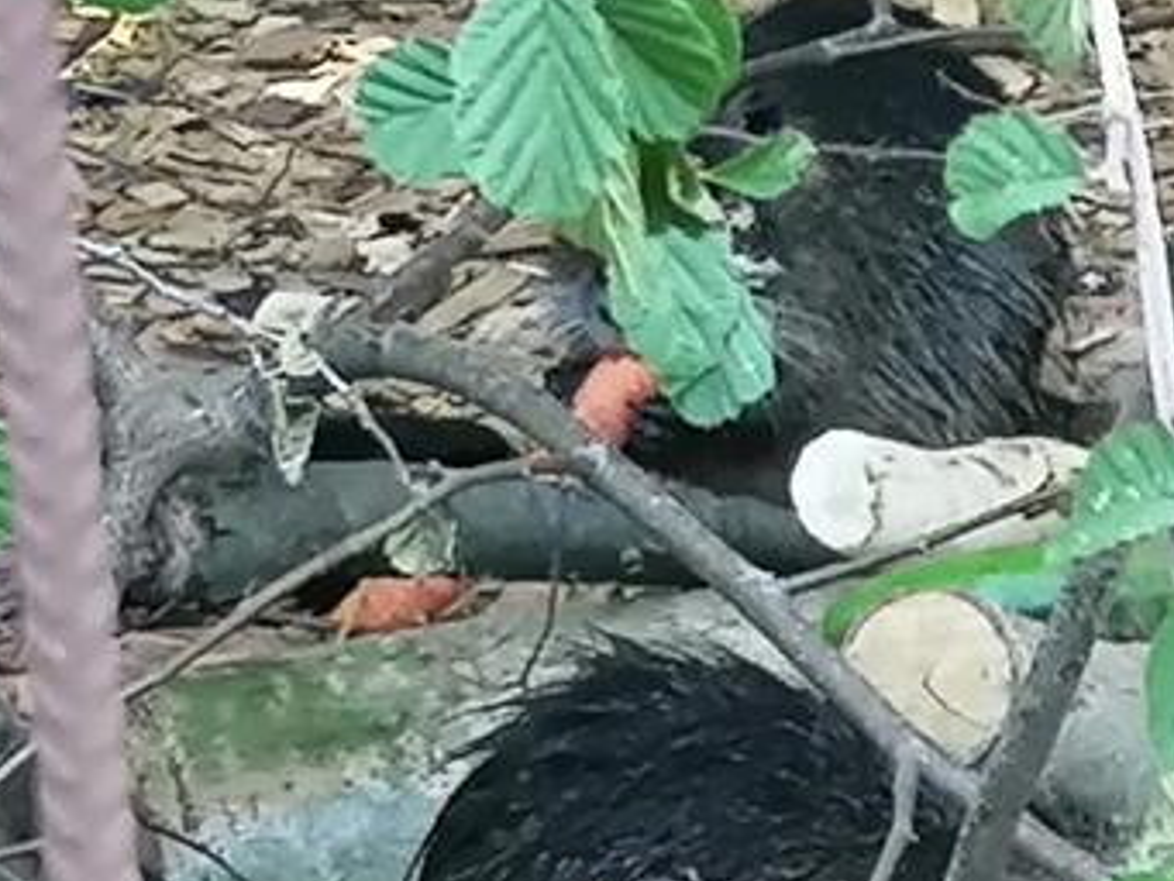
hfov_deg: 7.2
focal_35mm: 267
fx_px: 9058
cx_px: 1983
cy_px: 1366
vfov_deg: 5.5
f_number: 1.8
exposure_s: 1/50
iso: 80
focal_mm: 4.75
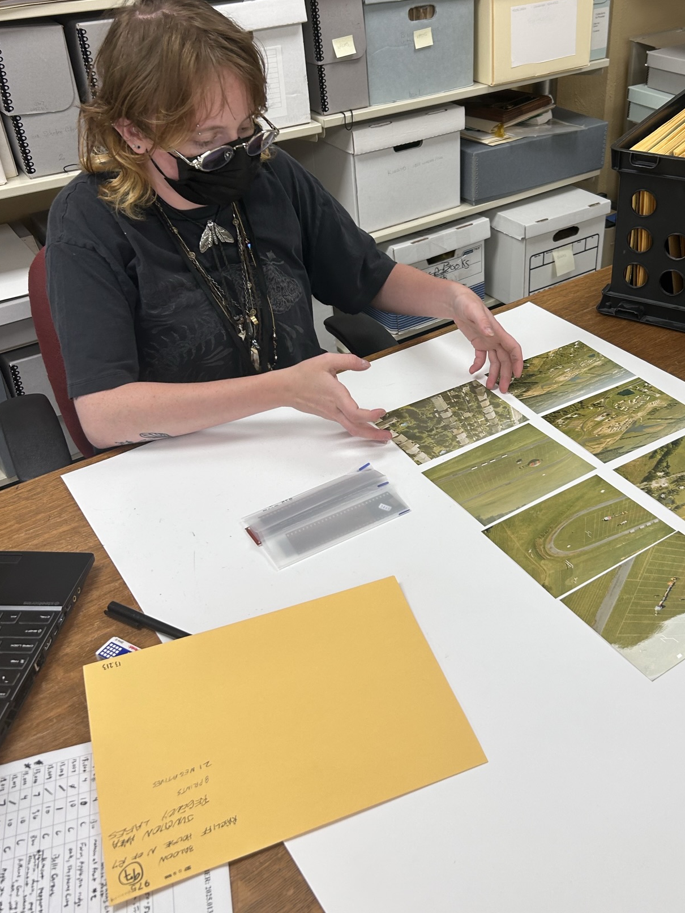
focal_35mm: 33
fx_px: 871
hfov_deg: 42.6
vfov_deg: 55.2
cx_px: 431
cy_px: 403
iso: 64
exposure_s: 1/120
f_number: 1.5
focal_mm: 5.7
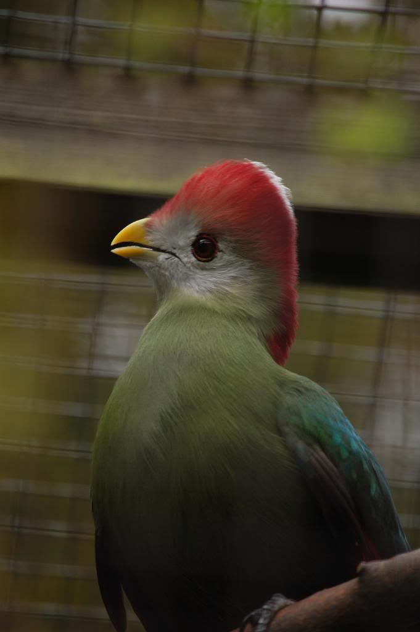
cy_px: 316
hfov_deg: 4.6
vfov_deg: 6.9
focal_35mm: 300
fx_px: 5258
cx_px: 210
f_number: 5.6
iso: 200
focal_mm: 200
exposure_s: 1/160
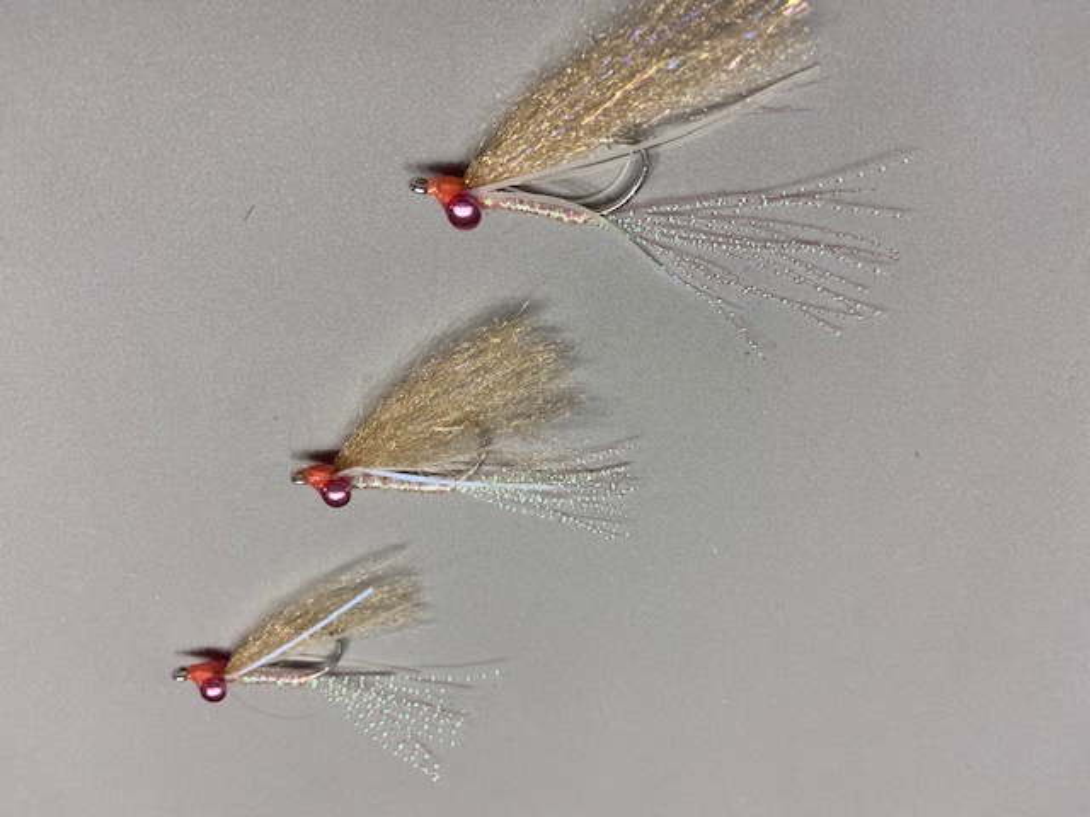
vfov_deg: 53.1
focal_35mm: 26
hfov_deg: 67.3
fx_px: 819
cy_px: 408
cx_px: 545
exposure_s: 1/120
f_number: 1.8
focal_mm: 4.25
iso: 80
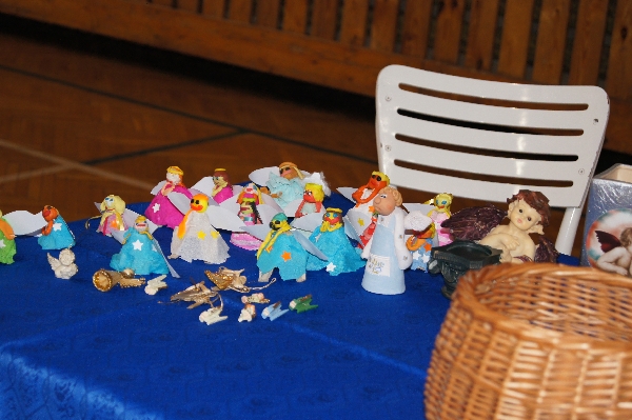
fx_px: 1447
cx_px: 316
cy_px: 210
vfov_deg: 16.5
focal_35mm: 82
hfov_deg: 24.6
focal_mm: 55
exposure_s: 1/100
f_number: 5.6
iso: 800
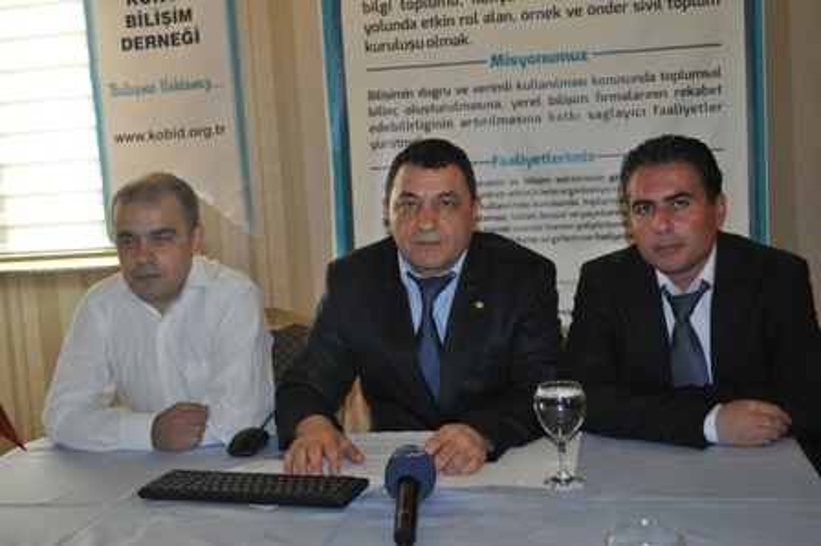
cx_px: 410
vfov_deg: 29.8
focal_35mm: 45
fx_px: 1025
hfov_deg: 43.6
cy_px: 273
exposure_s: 1/60
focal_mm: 30
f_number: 4.5
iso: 800
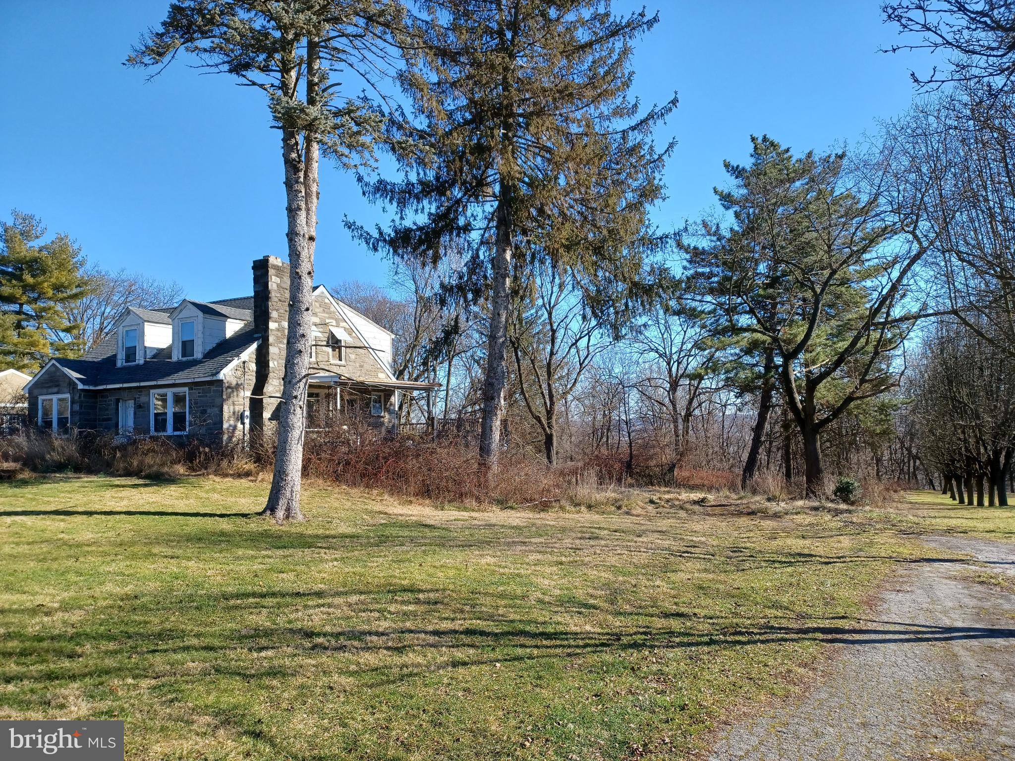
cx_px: 508
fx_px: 733
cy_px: 380
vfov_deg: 54.9
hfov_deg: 69.4
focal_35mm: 25
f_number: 1.8
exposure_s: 1/233
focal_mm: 4.6
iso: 32
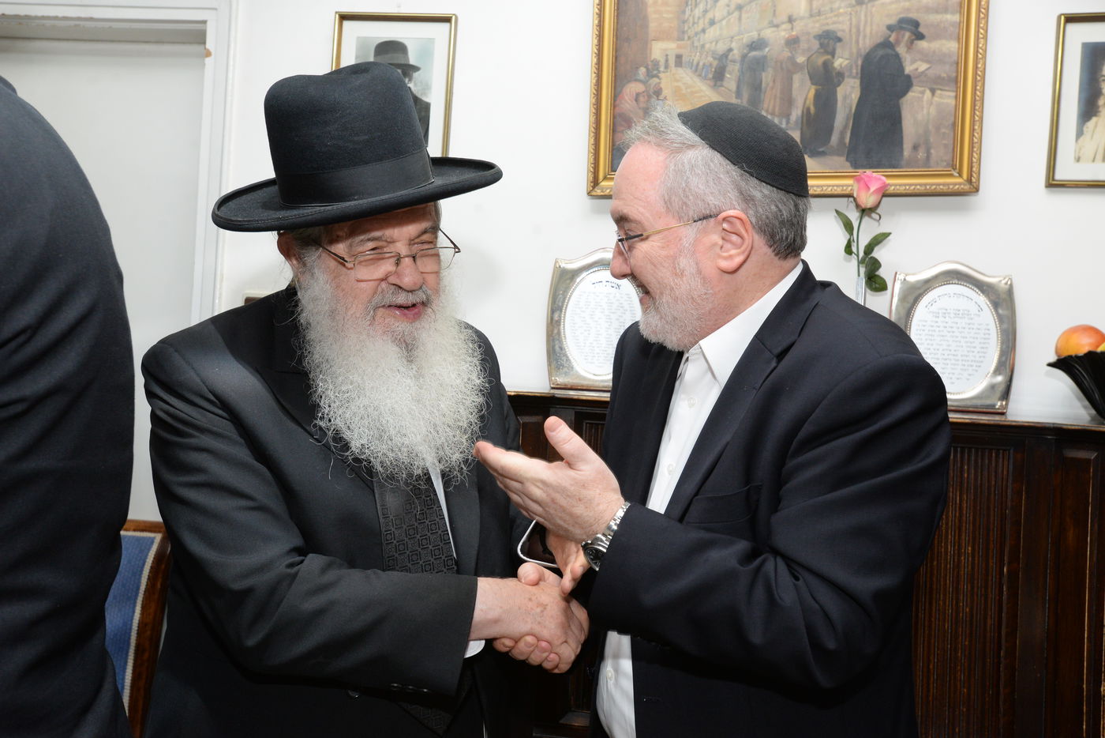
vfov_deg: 37.9
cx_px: 552
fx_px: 1074
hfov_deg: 54.4
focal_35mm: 35
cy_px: 369
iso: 2000
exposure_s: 1/100
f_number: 9
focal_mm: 35
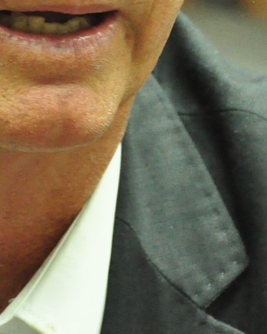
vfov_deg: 1.9
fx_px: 9986
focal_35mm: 1011
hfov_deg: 1.5
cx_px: 67
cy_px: -80
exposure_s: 1/80
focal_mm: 180
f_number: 5.6
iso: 3200
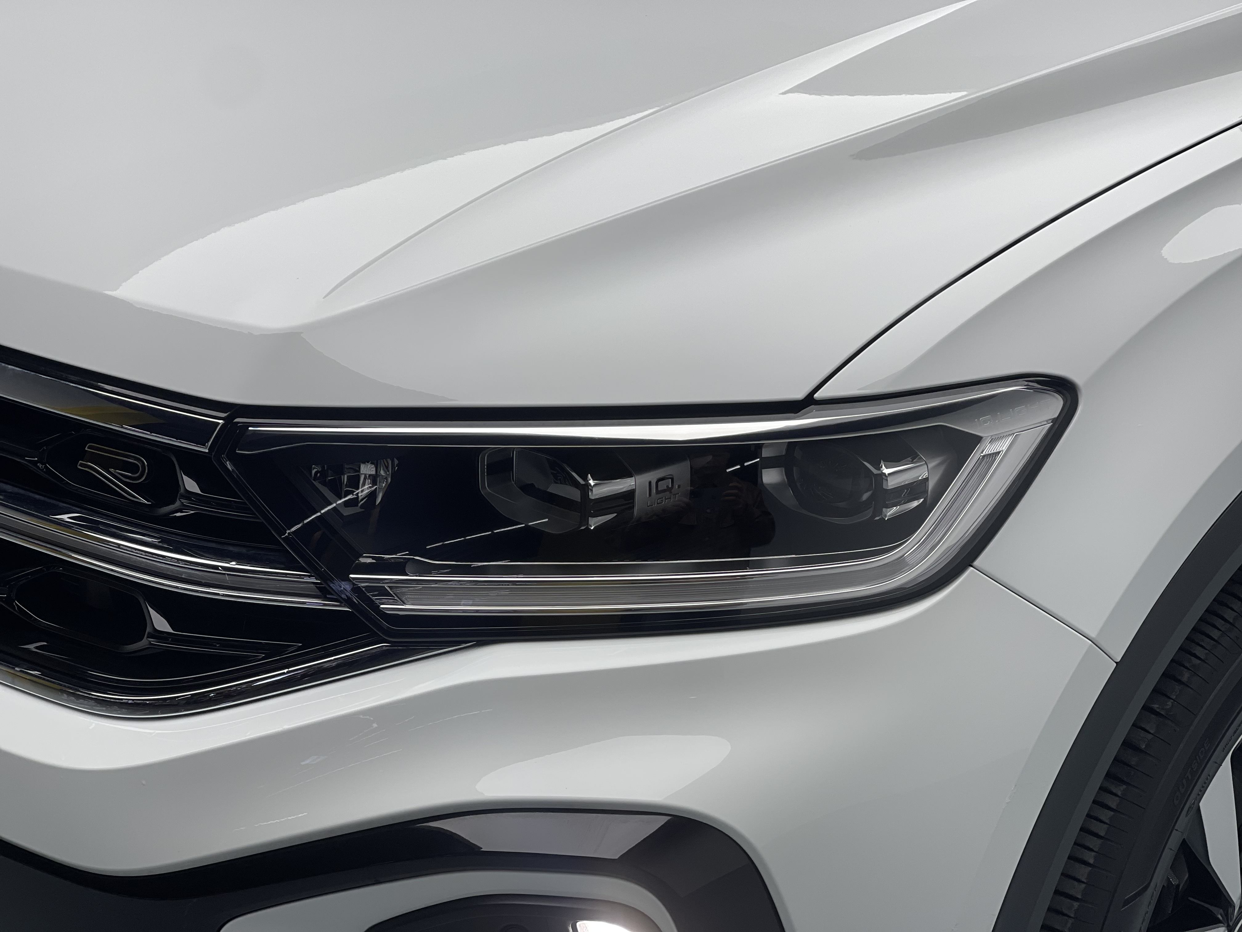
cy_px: 466
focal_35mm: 64
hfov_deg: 30.3
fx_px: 2296
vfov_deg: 22.9
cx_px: 621
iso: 32
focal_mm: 7.5
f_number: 2.2
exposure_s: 1/100
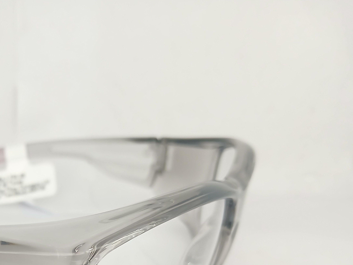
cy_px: 249
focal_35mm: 49
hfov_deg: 36.5
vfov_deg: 28.3
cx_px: 36
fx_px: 500
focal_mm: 3.98
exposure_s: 1/25
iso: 320
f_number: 1.8
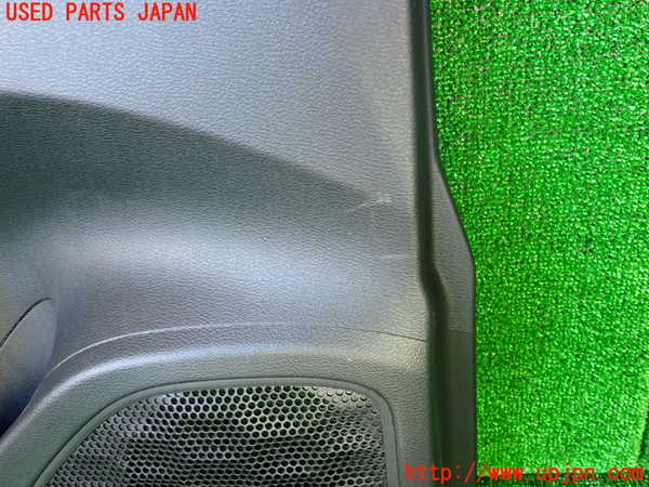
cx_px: 324
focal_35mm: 30
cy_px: 244
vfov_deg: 46.8
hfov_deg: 60.0
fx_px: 562
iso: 250
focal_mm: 5.4
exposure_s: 1/30
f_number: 2.3
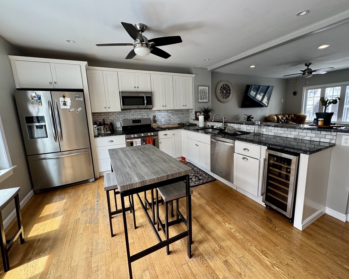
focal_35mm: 15
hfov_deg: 96.8
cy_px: 136
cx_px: 182
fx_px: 155
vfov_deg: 84.0
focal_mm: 2.22
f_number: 2.2
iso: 125
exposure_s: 1/99
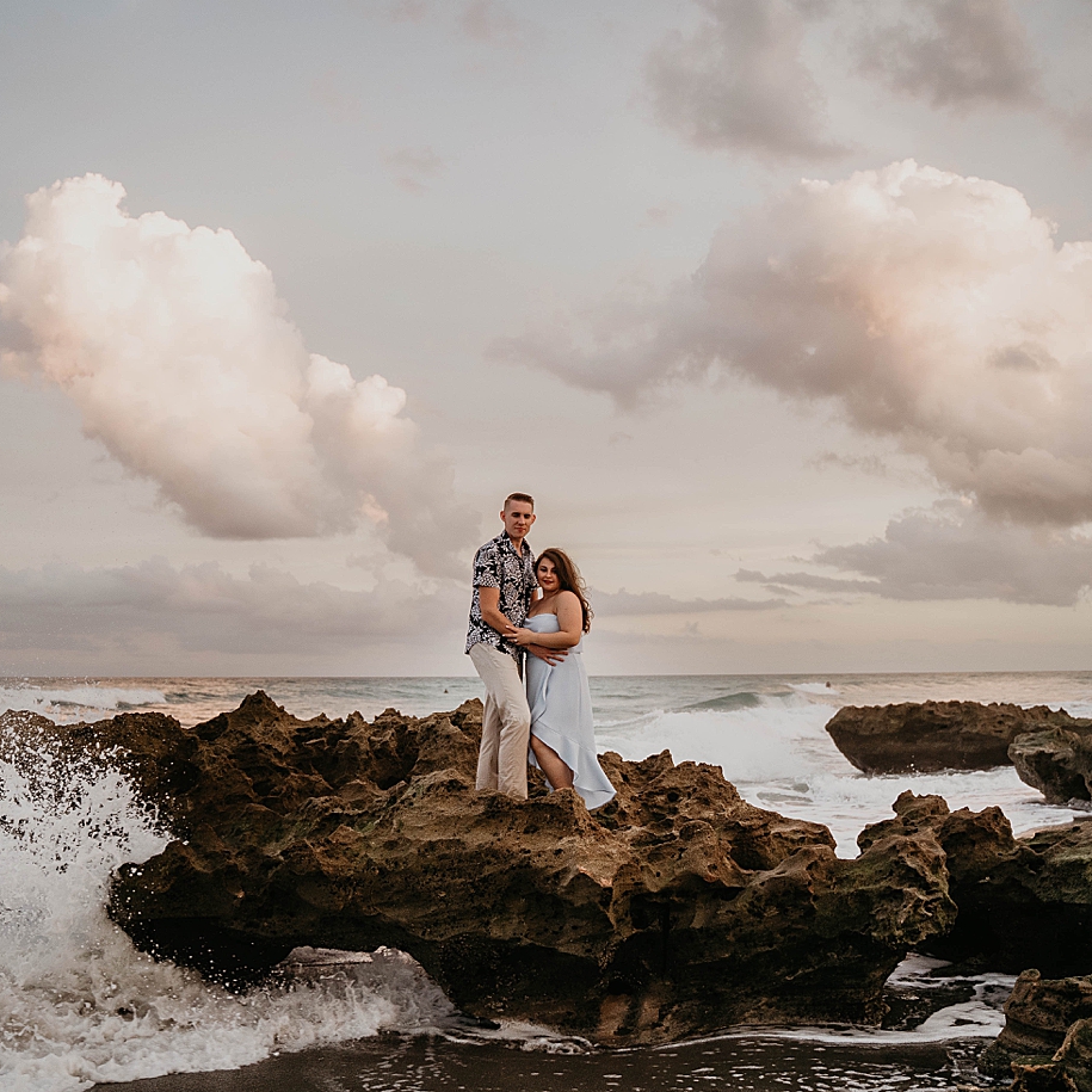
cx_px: 522
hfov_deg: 42.8
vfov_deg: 42.8
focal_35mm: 39
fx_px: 1392
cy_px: 538
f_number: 2.8
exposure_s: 1/500
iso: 500
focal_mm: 30
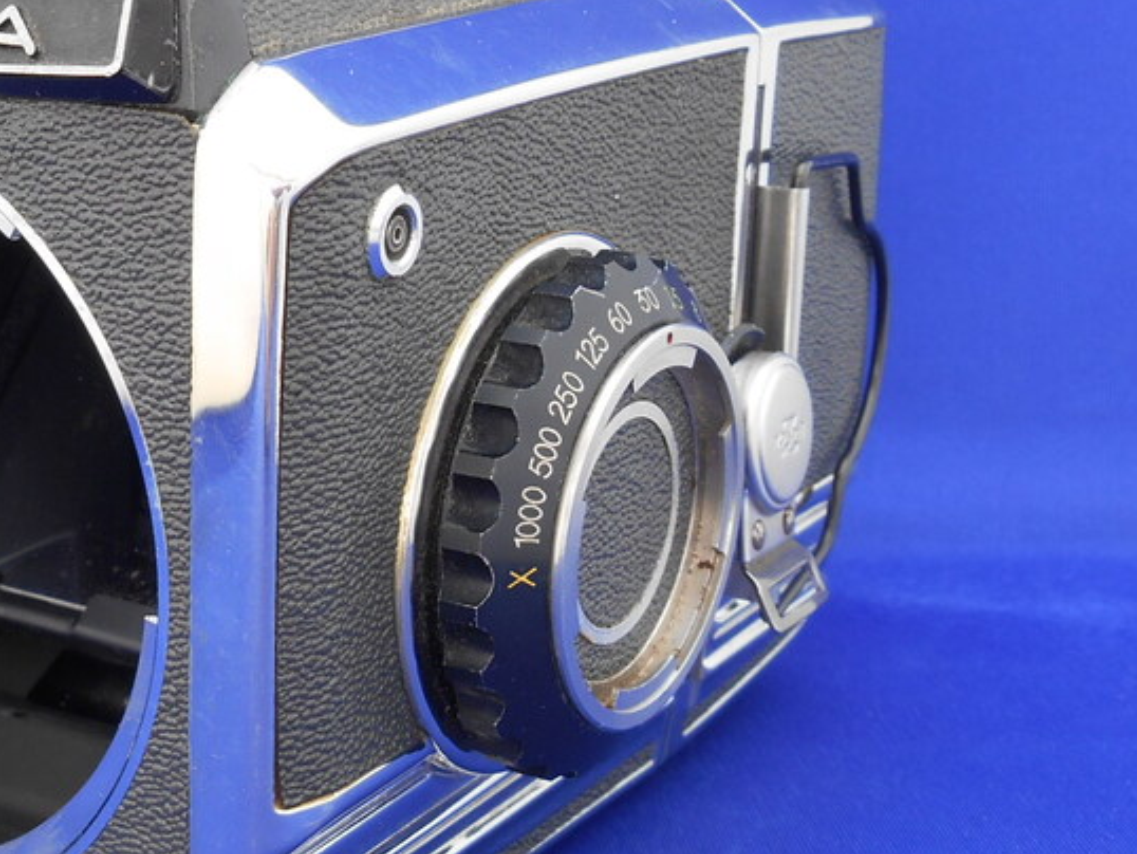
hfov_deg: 24.4
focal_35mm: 78
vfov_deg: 18.9
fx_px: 2563
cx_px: 139
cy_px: 404
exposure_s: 1/2.5
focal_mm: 6.3
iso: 80
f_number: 3.7
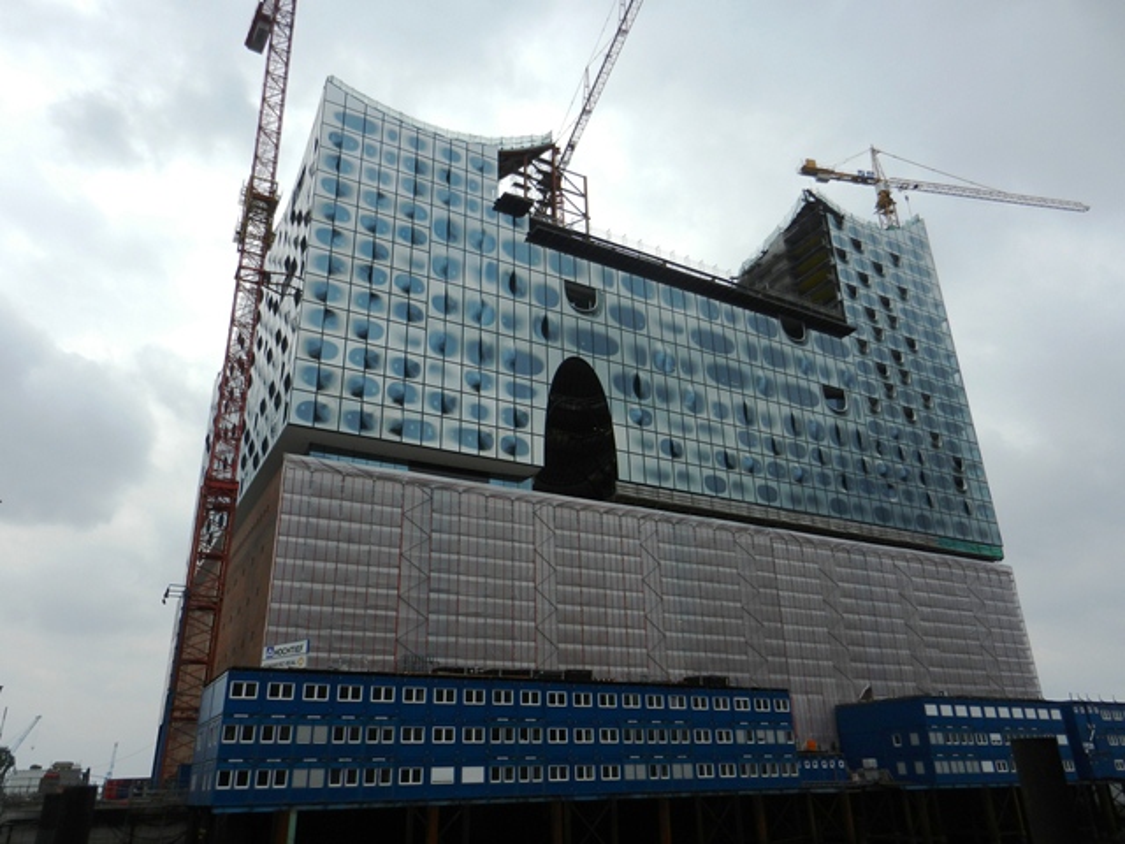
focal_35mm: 25
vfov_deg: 54.9
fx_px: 812
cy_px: 422
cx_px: 562
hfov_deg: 69.4
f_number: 3.5
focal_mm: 4.5
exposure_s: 1/1600
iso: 160
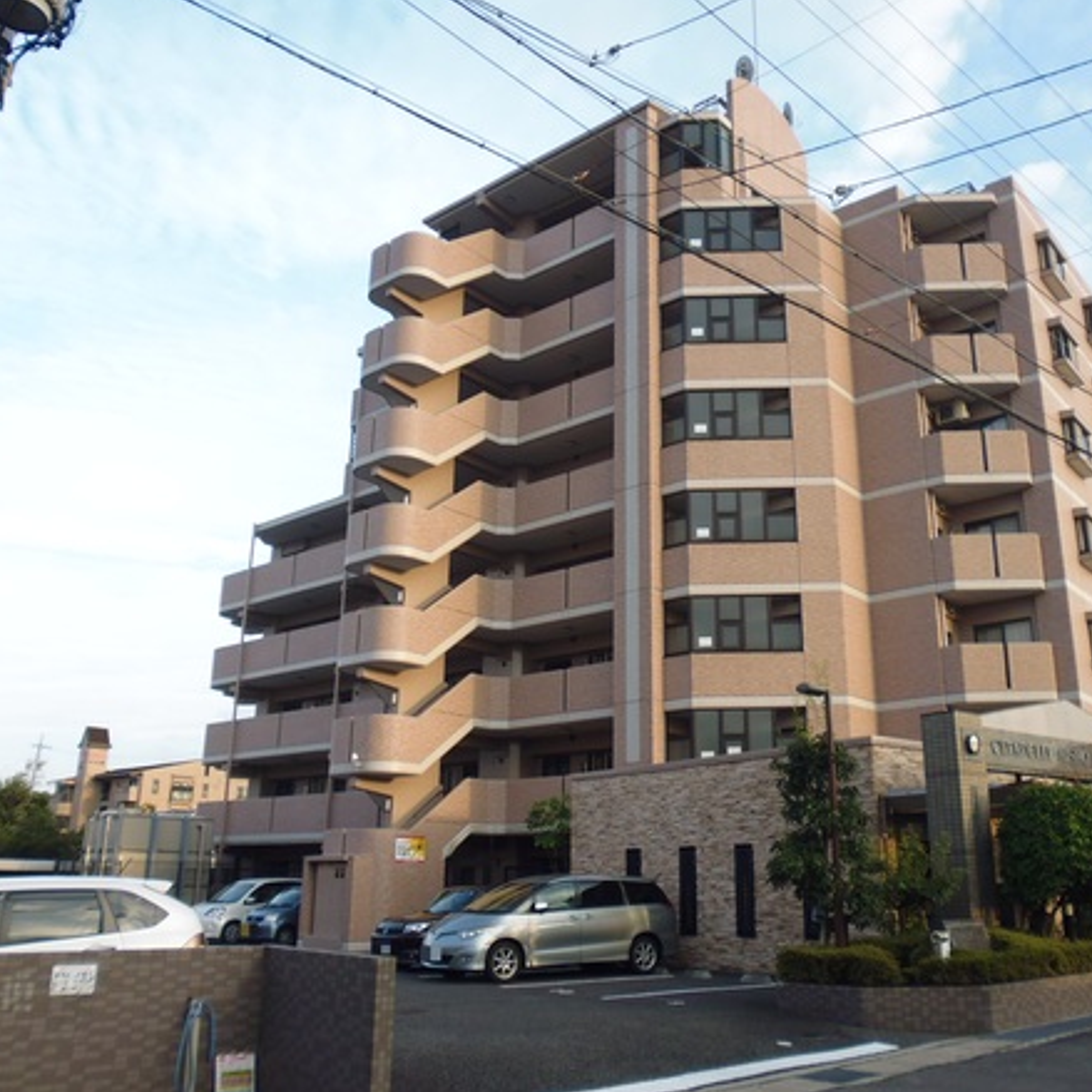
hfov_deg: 55.3
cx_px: 639
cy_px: 542
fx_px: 1035
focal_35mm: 29
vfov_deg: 55.6
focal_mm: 4.3
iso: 100
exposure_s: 1/200
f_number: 2.8
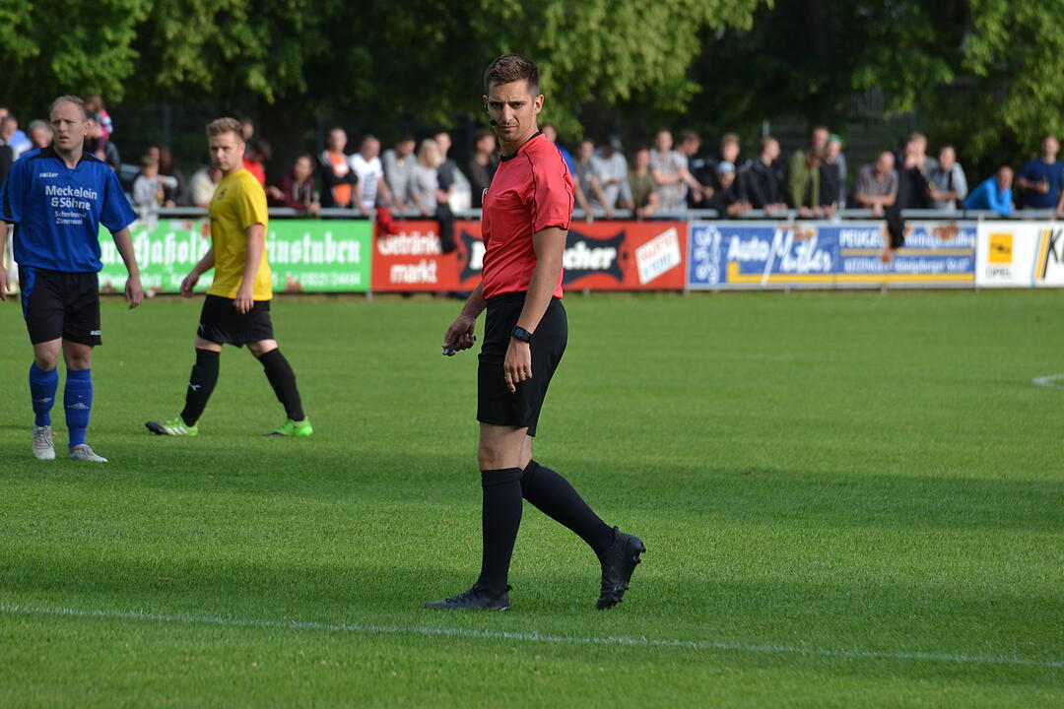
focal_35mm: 285
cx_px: 532
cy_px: 354
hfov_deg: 7.2
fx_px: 8423
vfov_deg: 4.8
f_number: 5.3
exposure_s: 1/500
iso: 400
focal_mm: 190
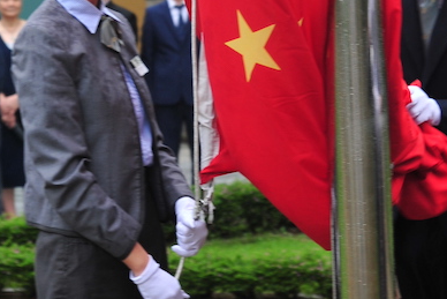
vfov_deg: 8.6
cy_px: -36
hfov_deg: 12.9
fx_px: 1962
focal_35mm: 158
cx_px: 407
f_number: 5
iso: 400
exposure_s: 1/60
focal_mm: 62
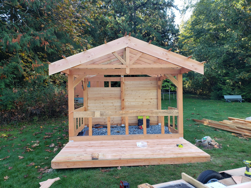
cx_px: 126
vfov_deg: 53.1
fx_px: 189
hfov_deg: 67.3
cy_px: 94
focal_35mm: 26
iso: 50
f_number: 2.4
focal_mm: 4.3
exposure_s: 1/60
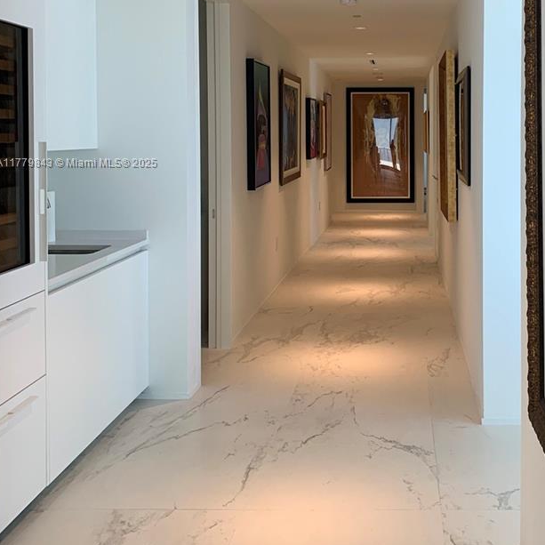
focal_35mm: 45
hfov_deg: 36.8
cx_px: 394
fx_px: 802
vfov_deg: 37.0
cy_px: 164
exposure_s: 1/60
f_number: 1.8
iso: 64
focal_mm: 4.25
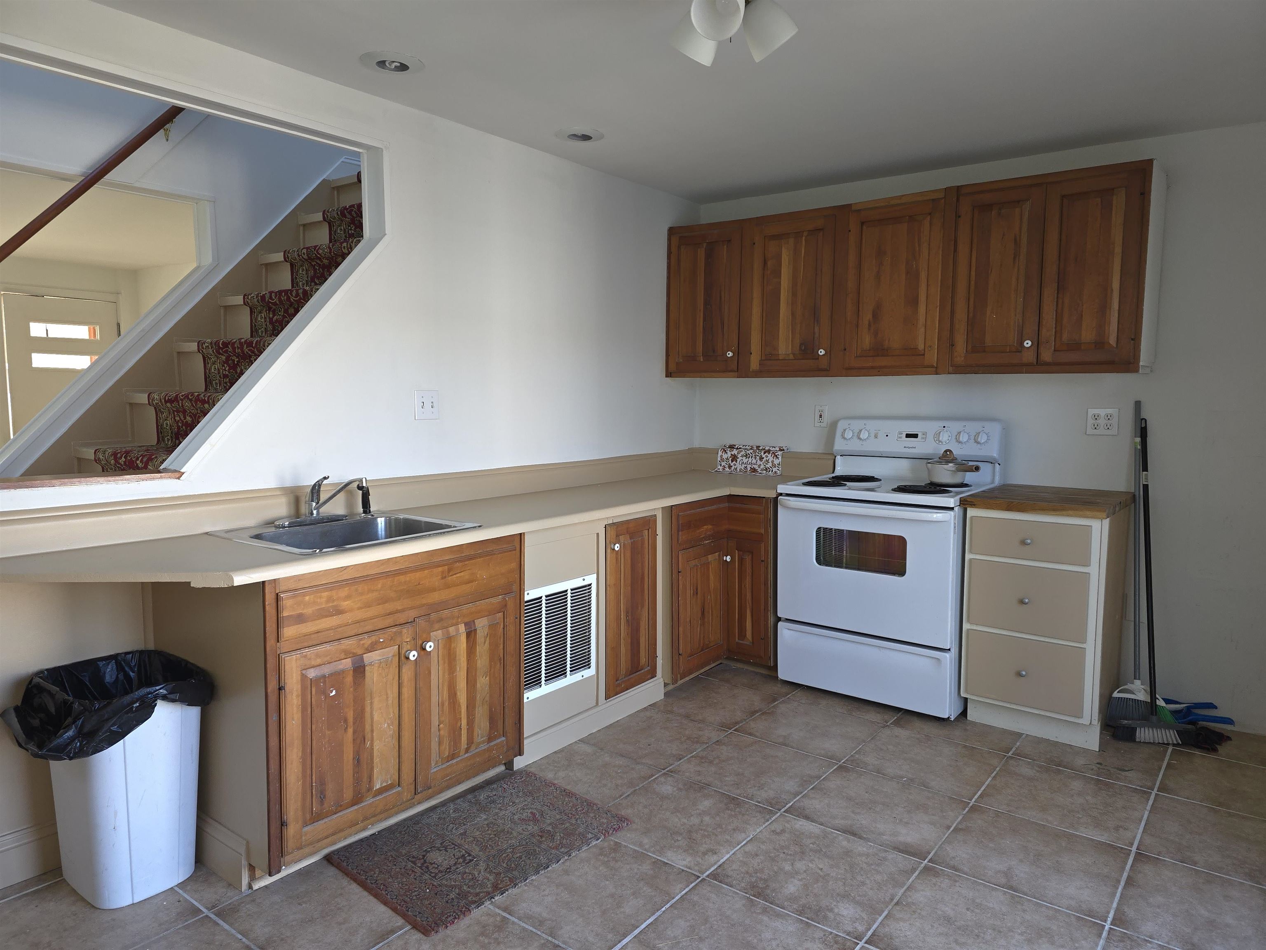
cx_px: 633
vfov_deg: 58.9
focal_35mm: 23
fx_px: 841
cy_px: 475
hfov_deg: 73.9
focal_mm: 6.3
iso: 100
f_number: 1.7
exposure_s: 1/60
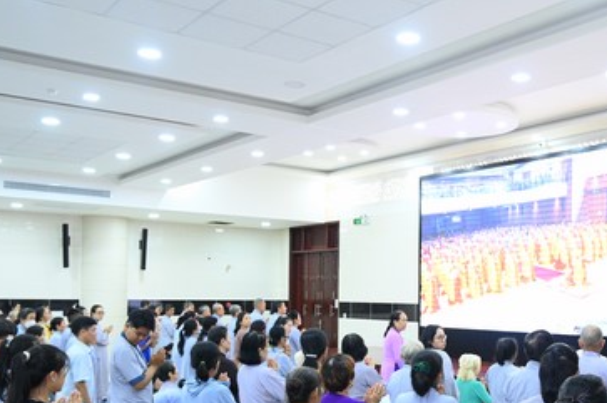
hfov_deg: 44.5
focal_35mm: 43
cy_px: 278
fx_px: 724
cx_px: 426
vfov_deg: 30.8
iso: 6400
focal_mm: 24
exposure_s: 1/125
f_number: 4.5
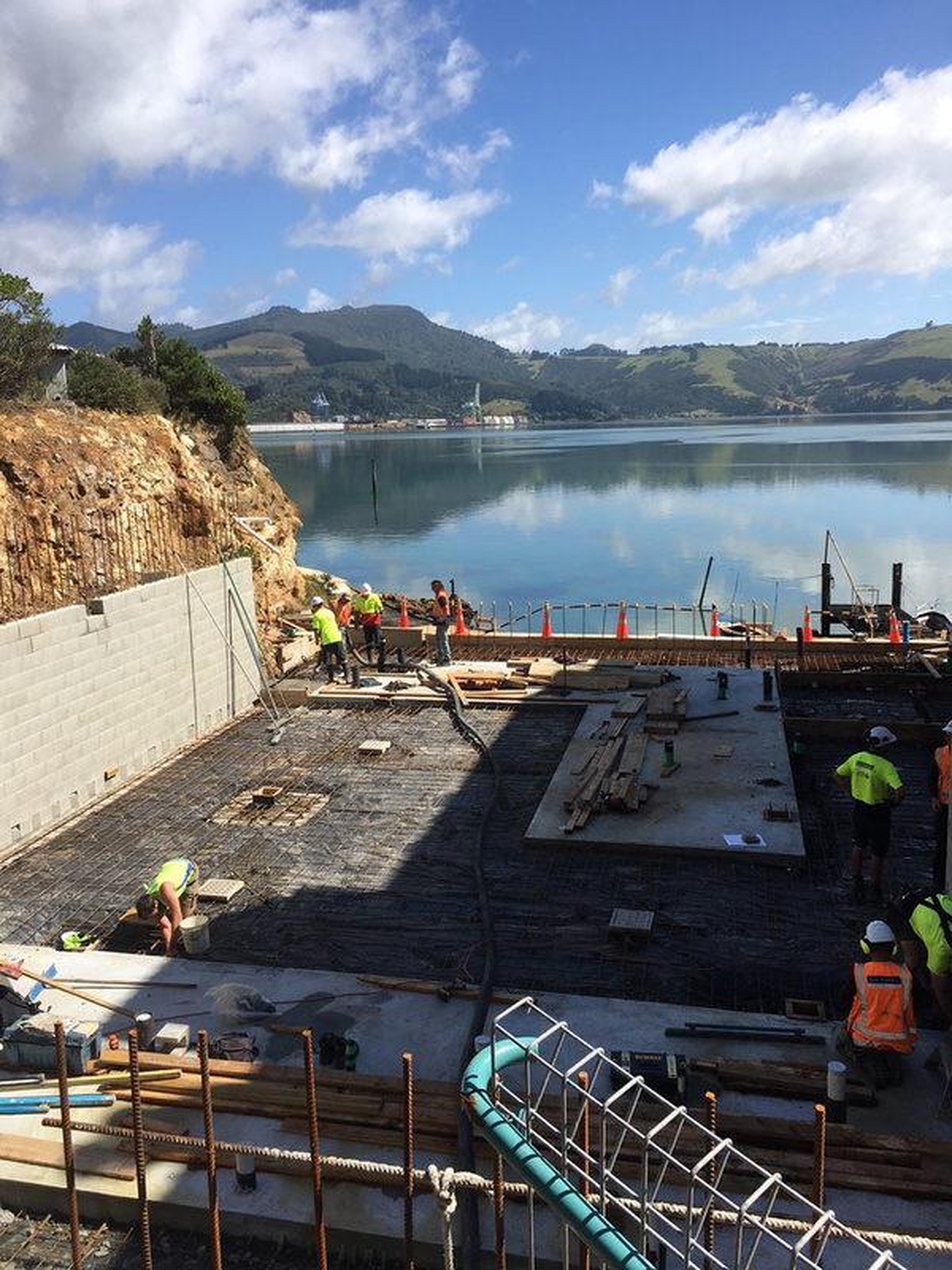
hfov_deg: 48.2
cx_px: 476
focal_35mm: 29
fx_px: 1063
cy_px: 635
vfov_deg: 61.7
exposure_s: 1/1451
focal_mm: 4.15
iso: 25
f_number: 2.2
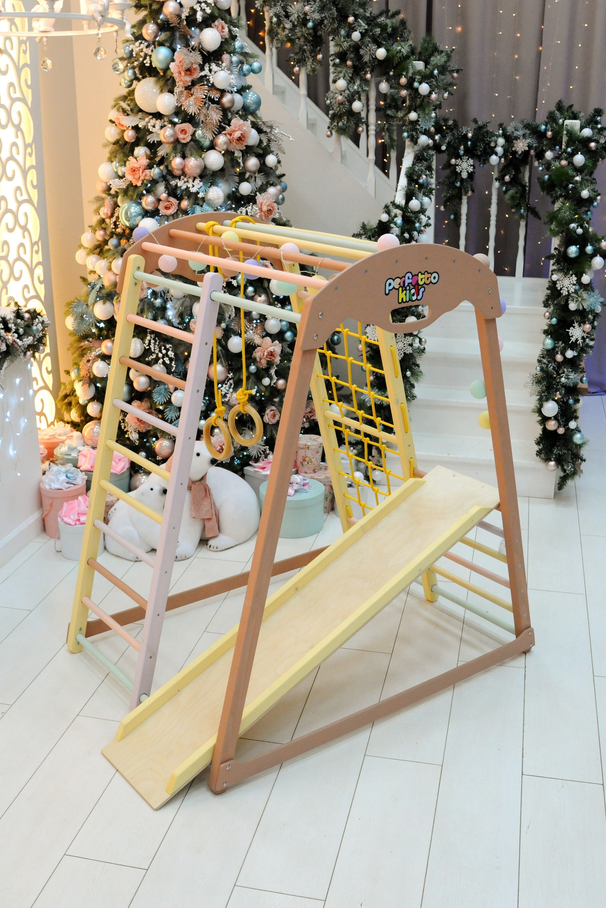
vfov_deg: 51.9
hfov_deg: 35.9
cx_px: 302
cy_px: 460
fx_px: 934
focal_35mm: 37
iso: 1250
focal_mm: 24
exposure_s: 1/80
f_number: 6.3
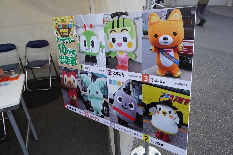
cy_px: 78
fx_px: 194
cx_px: 116
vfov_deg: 43.6
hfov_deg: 61.9
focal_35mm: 30
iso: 100
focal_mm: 20
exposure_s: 1/100
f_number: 7.1
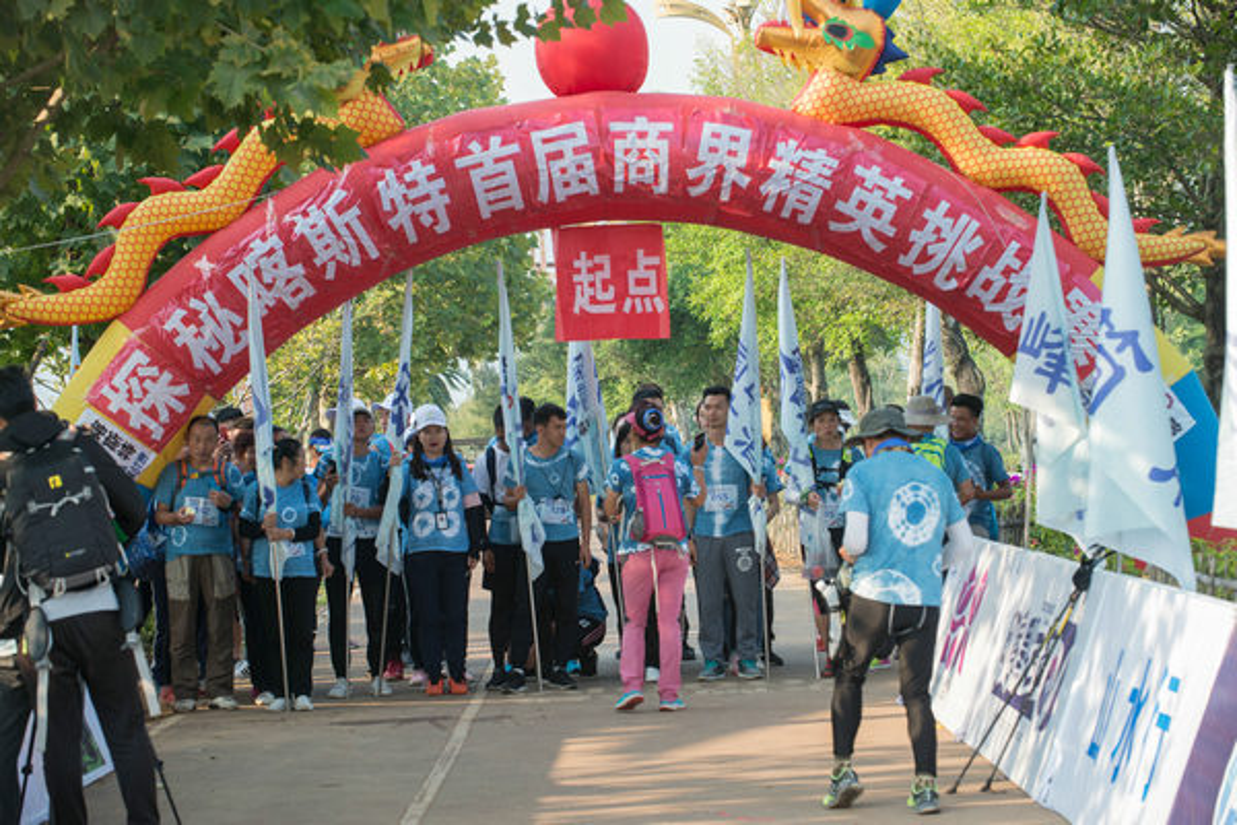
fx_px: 3986
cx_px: 618
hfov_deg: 17.6
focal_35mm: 116
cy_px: 412
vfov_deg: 11.8
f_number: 9
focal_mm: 116
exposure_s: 1/100
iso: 250
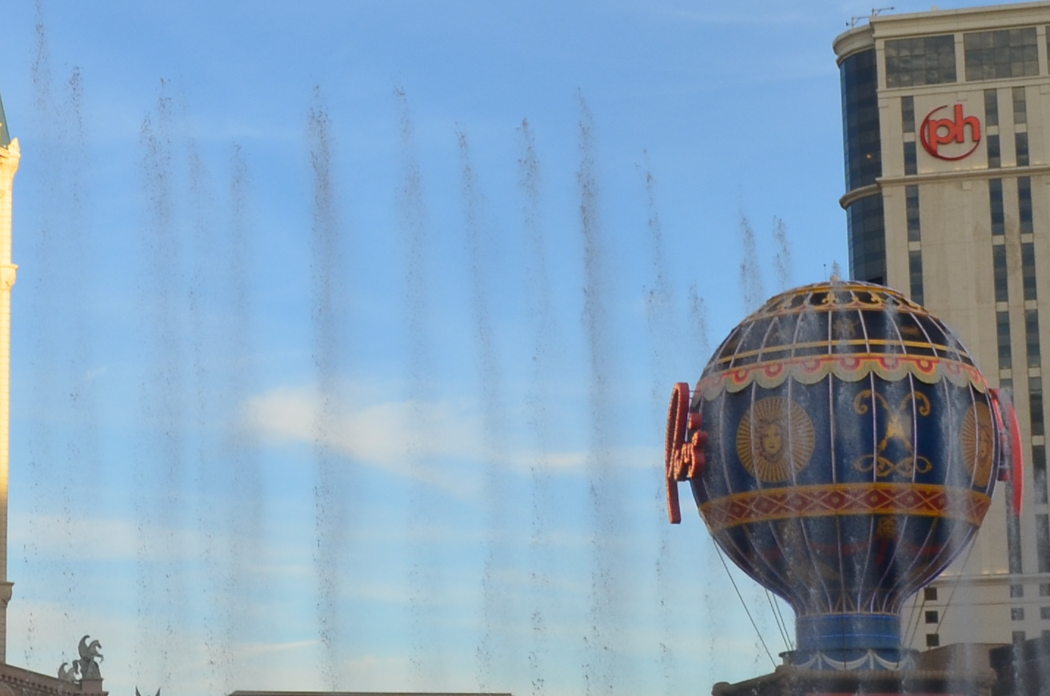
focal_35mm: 93
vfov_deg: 14.6
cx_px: 161
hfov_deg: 21.6
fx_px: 2707
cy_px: 399
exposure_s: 1/100
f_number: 11
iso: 200
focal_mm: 18
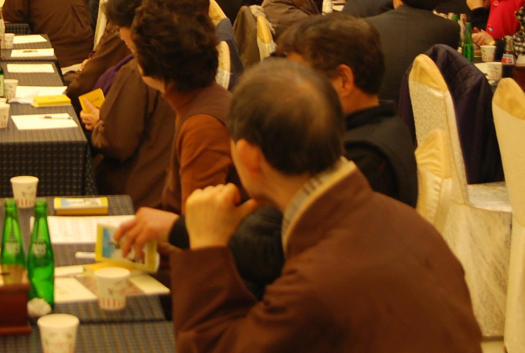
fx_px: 1520
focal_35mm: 104
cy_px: -46
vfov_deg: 13.0
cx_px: 77
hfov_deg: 19.3
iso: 220
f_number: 2.8
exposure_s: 1/30
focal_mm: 22
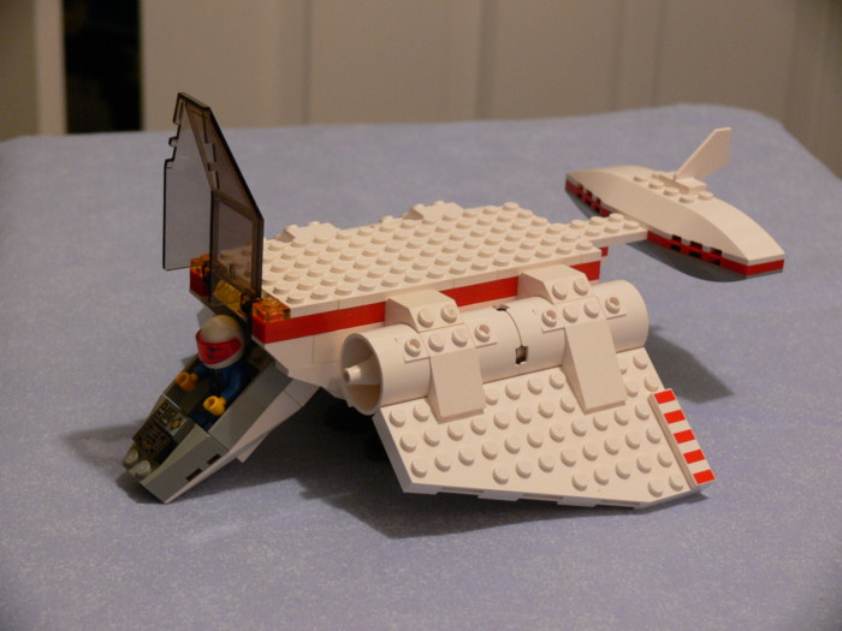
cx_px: 421
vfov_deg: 19.4
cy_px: 316
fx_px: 1849
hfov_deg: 25.7
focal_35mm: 76
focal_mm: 16.2
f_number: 3.2
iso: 200
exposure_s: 1/15
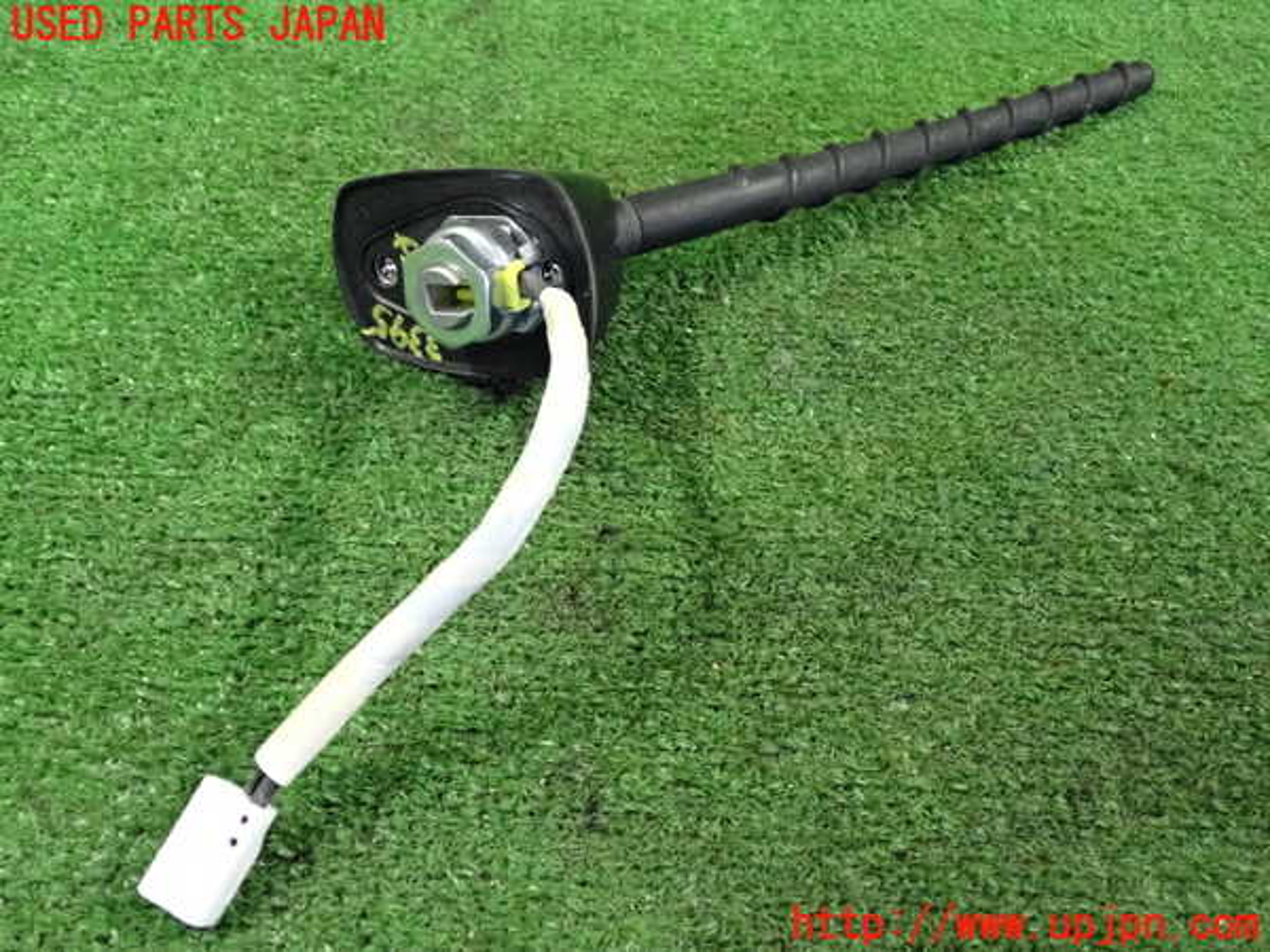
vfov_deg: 39.7
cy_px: 476
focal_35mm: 36
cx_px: 635
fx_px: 1321
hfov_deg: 51.4
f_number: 2.5
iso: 3200
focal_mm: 6.37
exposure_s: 1/125
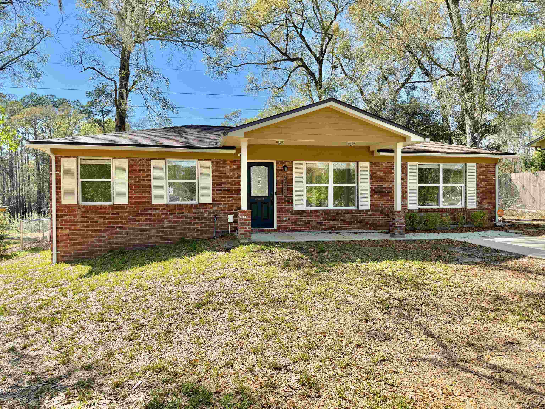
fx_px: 378
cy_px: 204
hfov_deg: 71.6
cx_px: 272
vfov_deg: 56.8
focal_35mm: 24
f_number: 1.78
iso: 100
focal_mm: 6.76
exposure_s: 1/1192
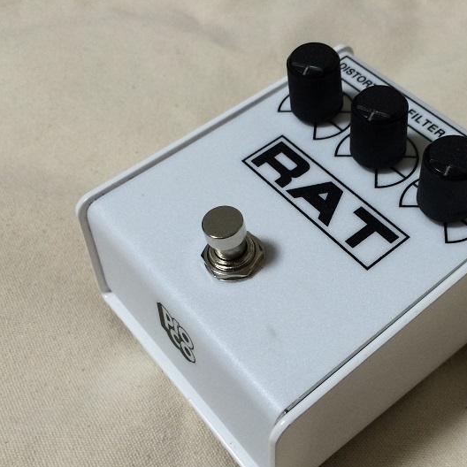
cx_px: 318
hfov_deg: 40.3
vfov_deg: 40.8
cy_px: 268
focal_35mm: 41
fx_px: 626
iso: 80
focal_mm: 4.12
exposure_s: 1/33
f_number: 2.2
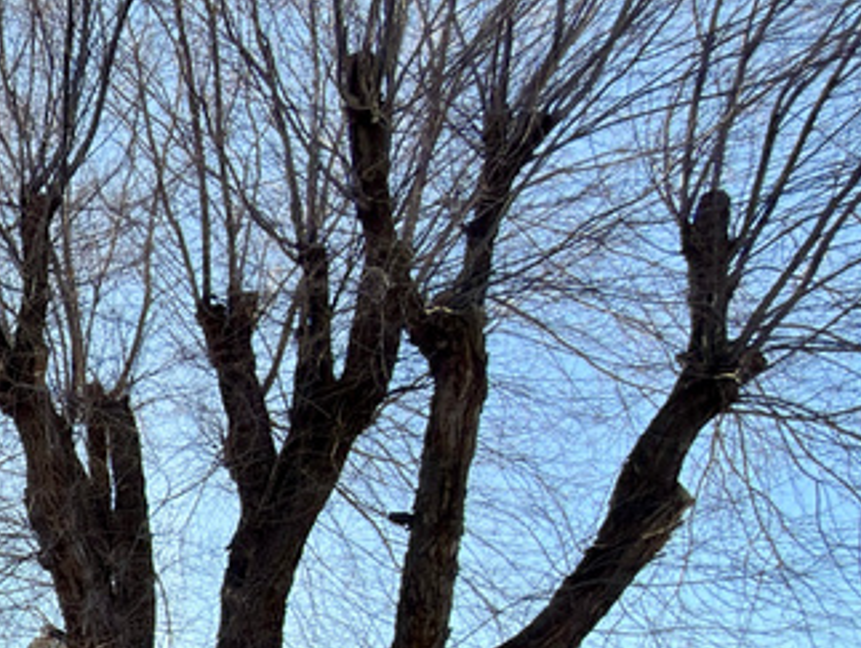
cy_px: 851
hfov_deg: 24.7
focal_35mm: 57
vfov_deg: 22.8
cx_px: -477
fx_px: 1419
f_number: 2.2
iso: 25
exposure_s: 1/531
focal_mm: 2.22
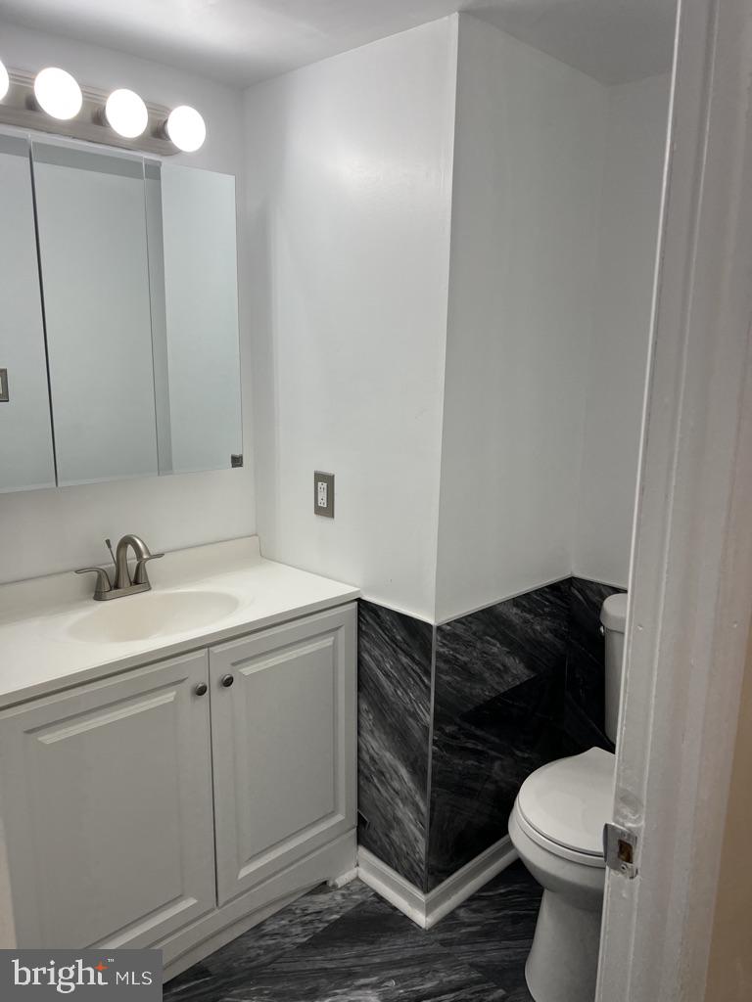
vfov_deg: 67.3
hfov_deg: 53.1
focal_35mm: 26
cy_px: 501
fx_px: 753
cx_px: 376
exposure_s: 1/178
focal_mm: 5.7
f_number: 1.5
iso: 40
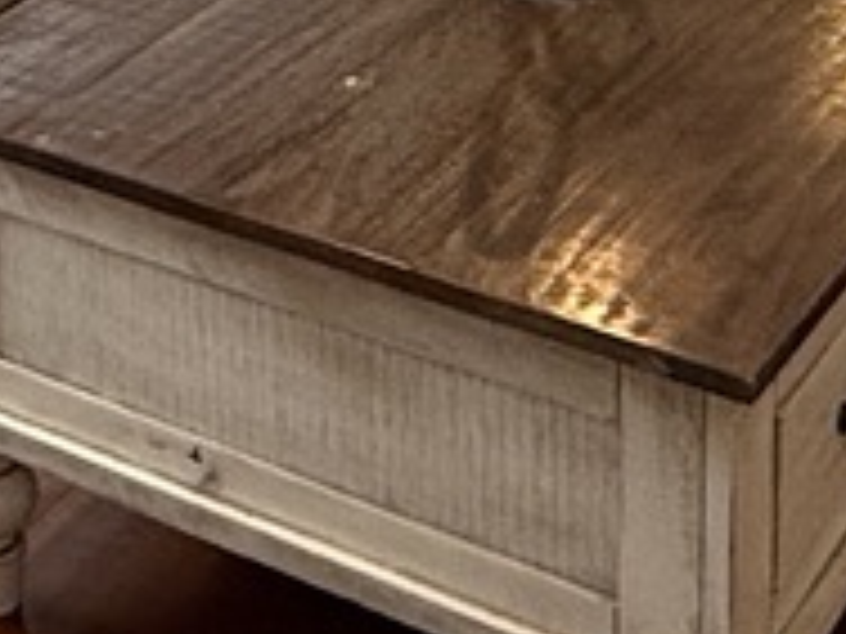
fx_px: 2615
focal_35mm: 107
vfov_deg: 12.1
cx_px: -324
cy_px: -683
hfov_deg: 17.0
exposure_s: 1/99
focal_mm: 2.22
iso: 160
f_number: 2.2
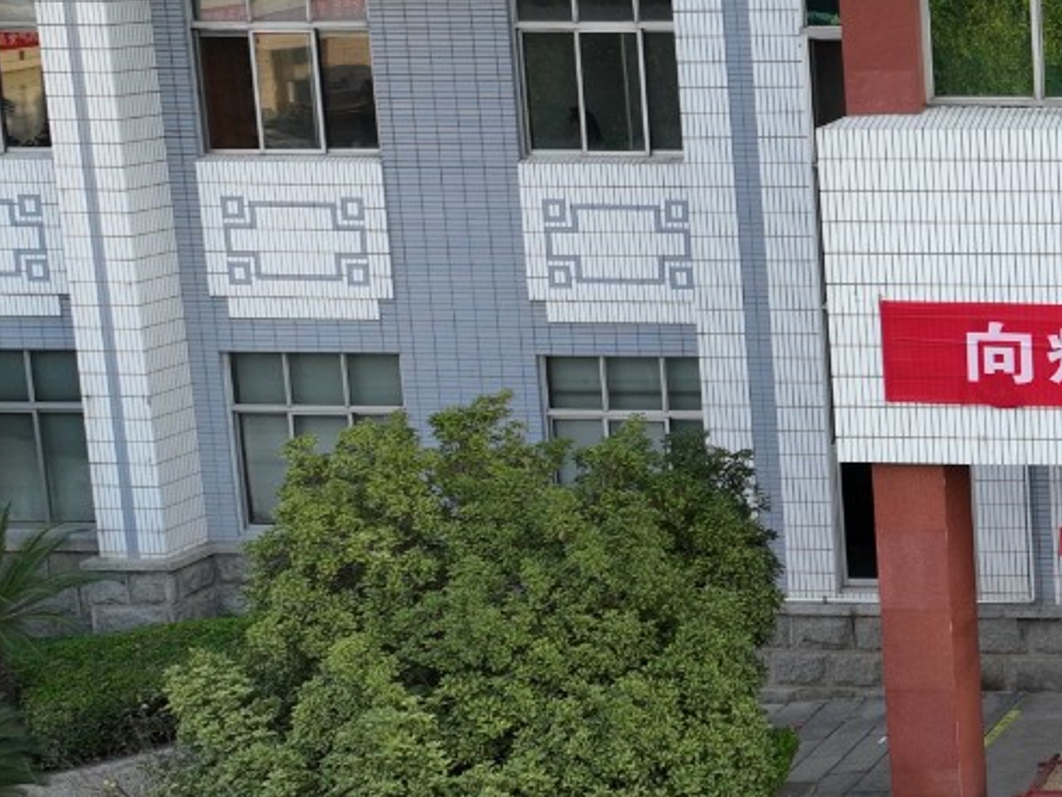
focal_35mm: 78
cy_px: 287
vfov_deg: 18.9
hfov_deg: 21.0
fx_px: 2393
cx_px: 1617
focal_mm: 12.29
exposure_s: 1/120
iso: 100
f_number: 2.8
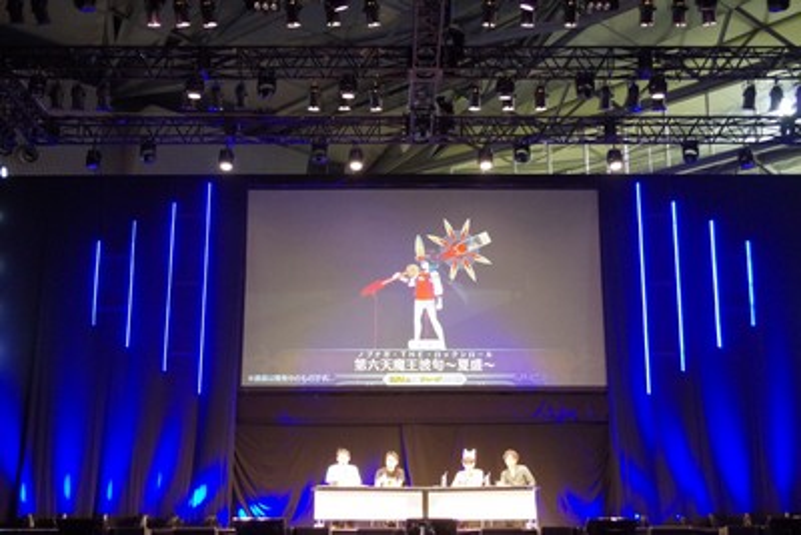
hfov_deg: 41.1
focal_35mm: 48
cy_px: 268
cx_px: 400
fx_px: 1068
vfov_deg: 28.1
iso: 3200
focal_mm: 32
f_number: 4.5
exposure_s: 1/40
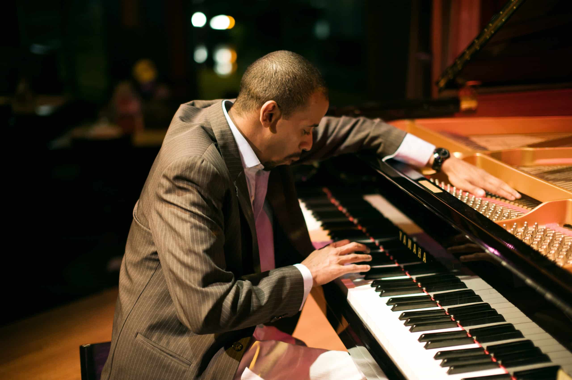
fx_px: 794
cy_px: 190
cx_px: 286
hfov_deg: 39.6
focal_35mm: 50
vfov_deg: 27.0
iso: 1600
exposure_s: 1/160
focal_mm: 50
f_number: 1.4
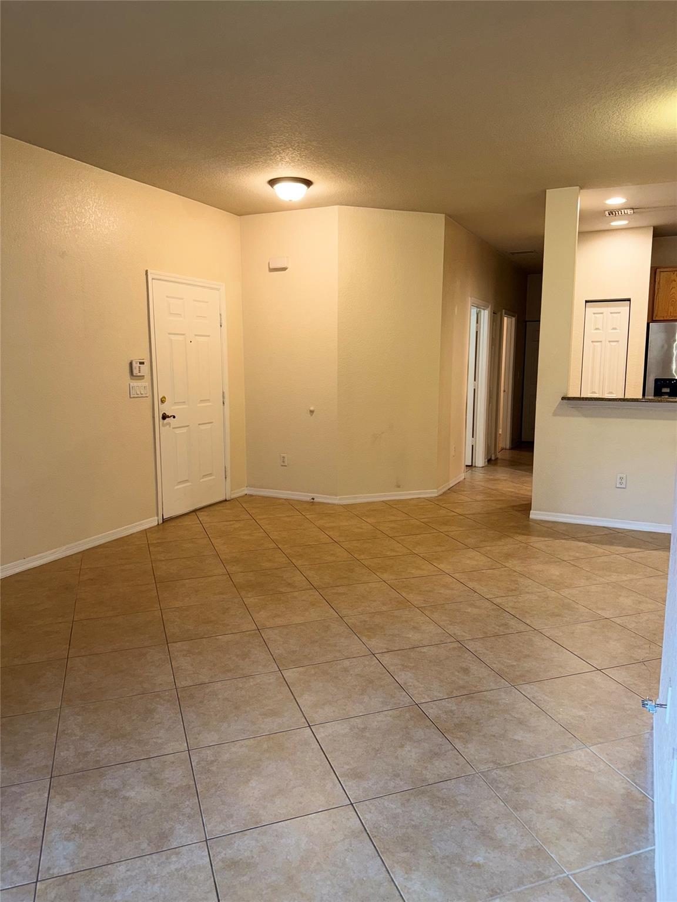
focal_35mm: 24
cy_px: 451
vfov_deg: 71.6
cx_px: 338
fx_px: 626
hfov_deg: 56.8
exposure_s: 1/29
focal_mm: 6.76
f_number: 1.78
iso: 64
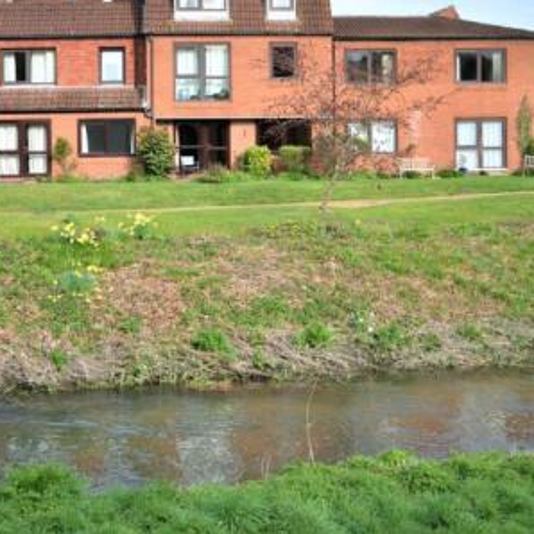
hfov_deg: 30.5
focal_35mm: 56
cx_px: 233
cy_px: 152
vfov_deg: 30.2
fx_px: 977
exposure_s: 1/160
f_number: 6.3
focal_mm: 20
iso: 100
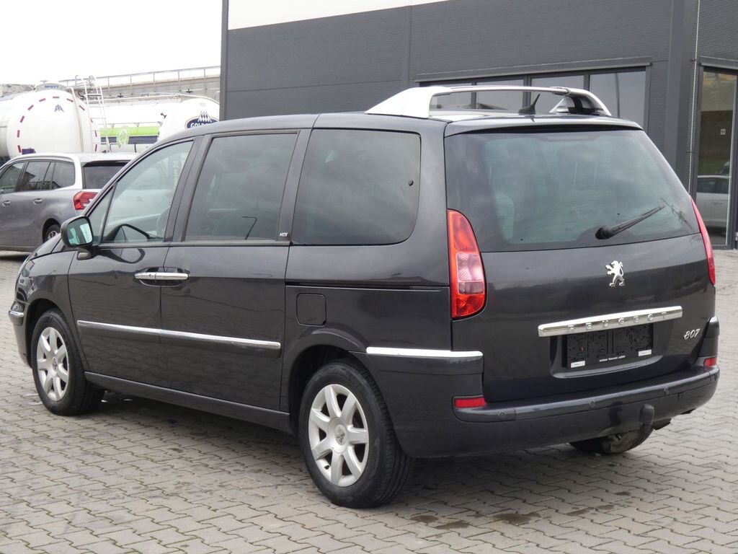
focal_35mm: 63
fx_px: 1343
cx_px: 369
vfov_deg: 23.3
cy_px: 277
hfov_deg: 30.7
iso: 160
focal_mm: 11.3
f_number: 5.6
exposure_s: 1/80
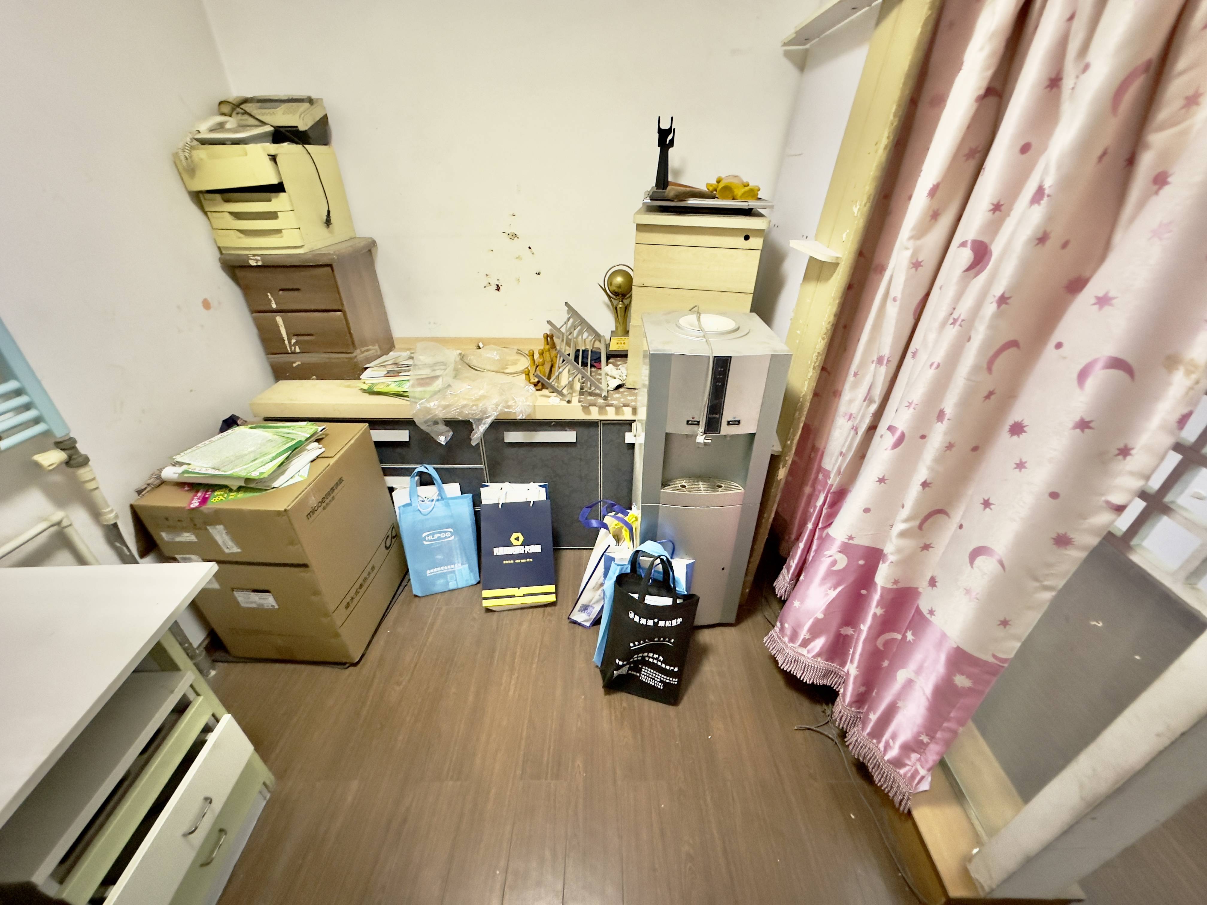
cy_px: 452
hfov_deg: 102.1
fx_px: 488
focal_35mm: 14
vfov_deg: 85.7
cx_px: 604
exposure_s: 1/34
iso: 1000
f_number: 2.2
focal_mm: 2.22
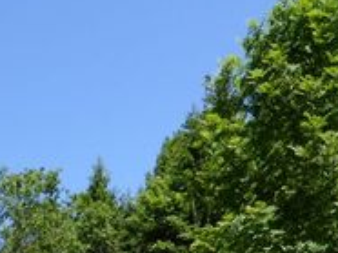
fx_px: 819
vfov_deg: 15.9
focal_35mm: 84
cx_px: -169
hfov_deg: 20.1
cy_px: 390
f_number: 3.3
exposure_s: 1/500
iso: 100
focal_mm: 4.4
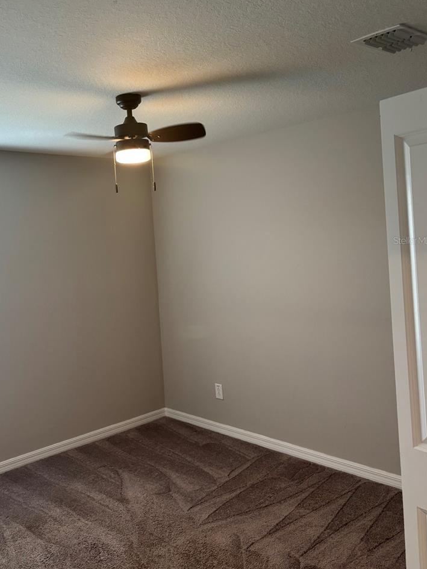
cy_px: 240
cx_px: 165
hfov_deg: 42.7
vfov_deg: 55.1
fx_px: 543
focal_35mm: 33
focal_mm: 5.96
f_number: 1.6
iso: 125
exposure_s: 1/60
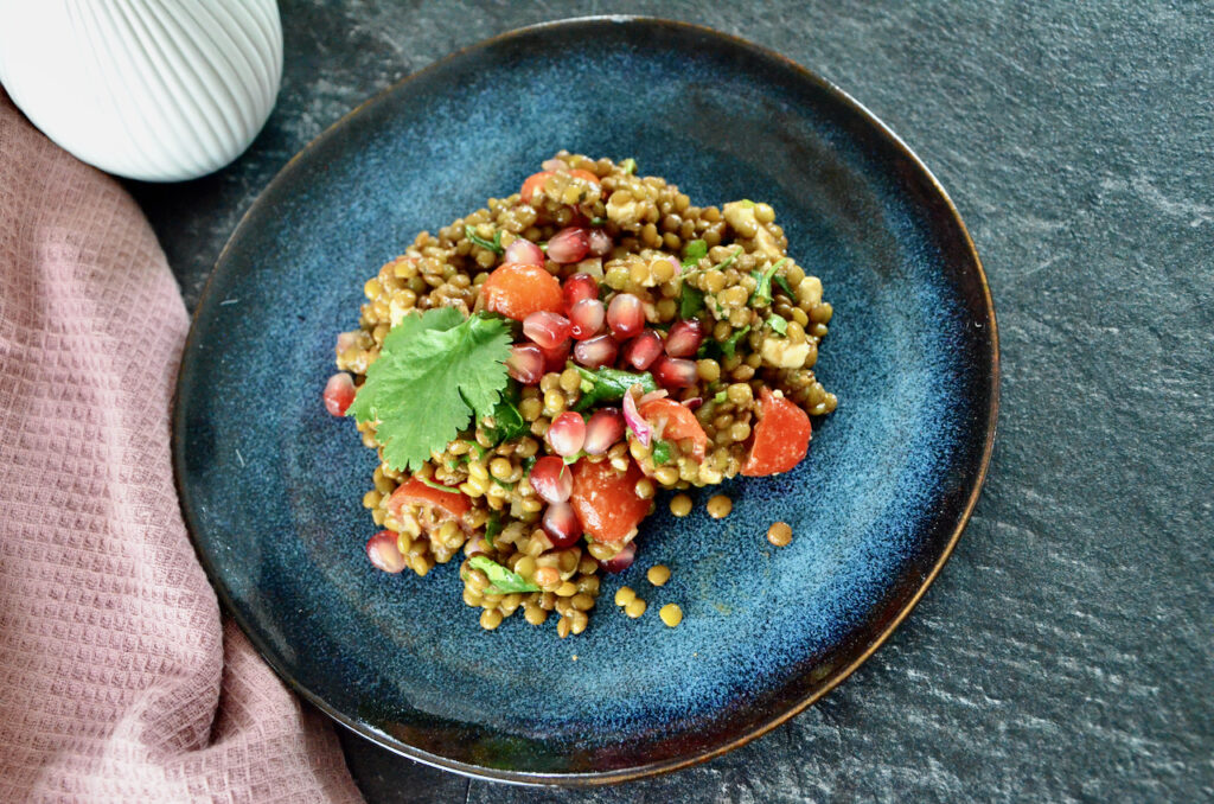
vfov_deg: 26.4
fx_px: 1716
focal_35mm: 51
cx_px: 607
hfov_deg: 39.0
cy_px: 402
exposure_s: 1/320
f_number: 5
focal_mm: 34
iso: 6400
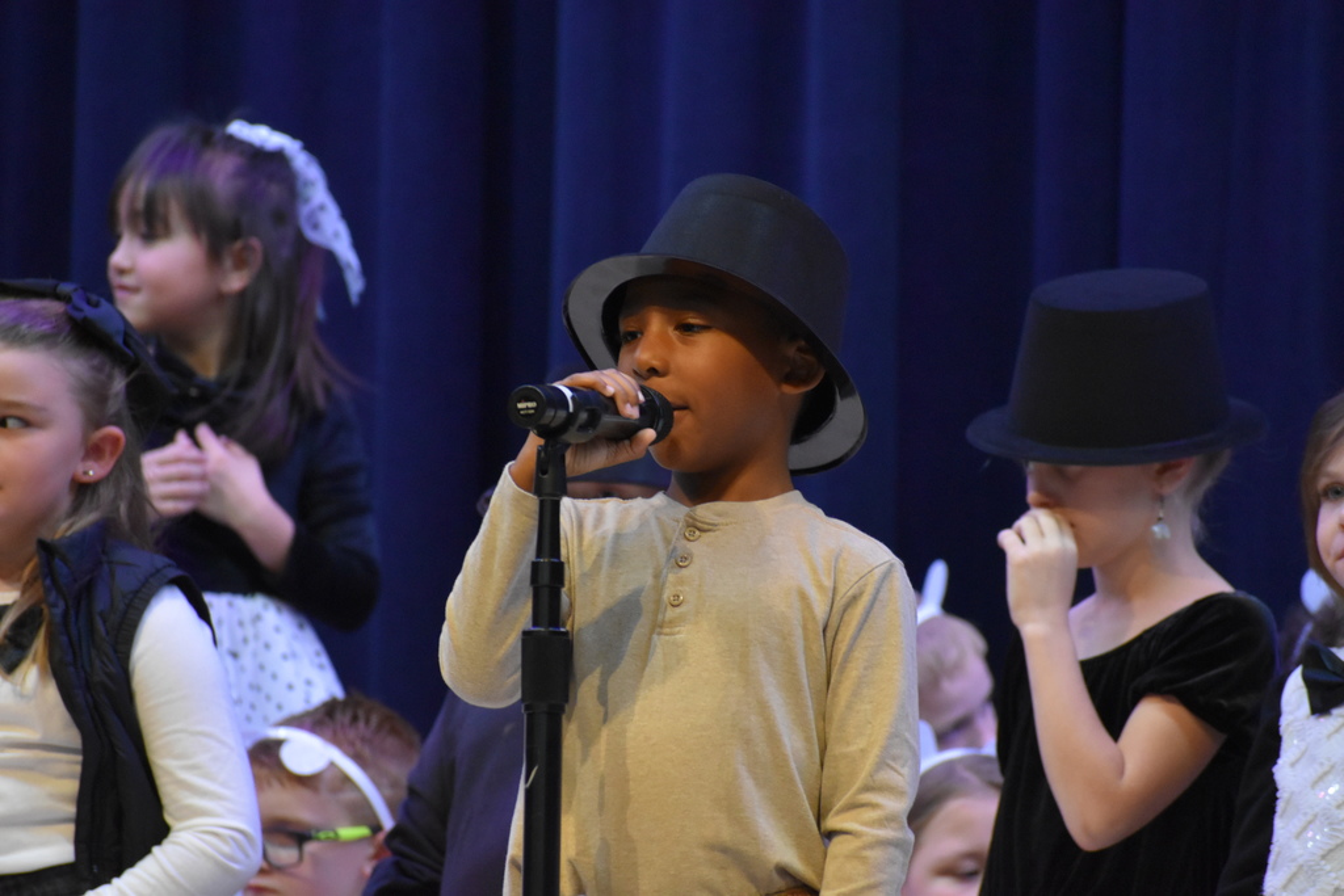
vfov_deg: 4.4
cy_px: 448
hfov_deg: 6.5
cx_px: 672
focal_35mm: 315
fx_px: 11761
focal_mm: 210
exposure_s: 1/125
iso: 3200
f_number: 5.6
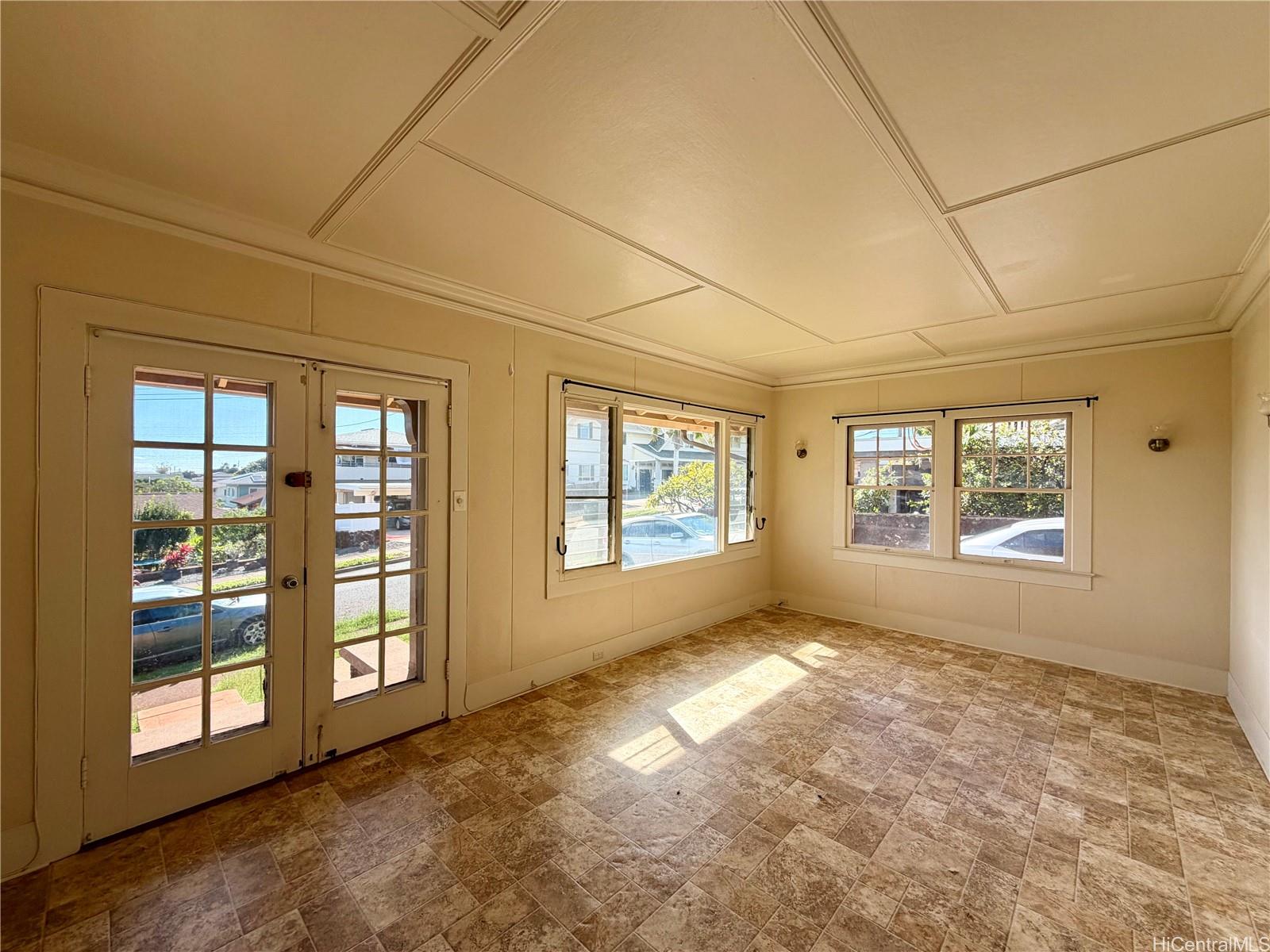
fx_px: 514
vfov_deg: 85.7
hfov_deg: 102.1
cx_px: 635
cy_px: 476
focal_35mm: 14
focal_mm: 2.22
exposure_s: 1/226
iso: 40
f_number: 2.2
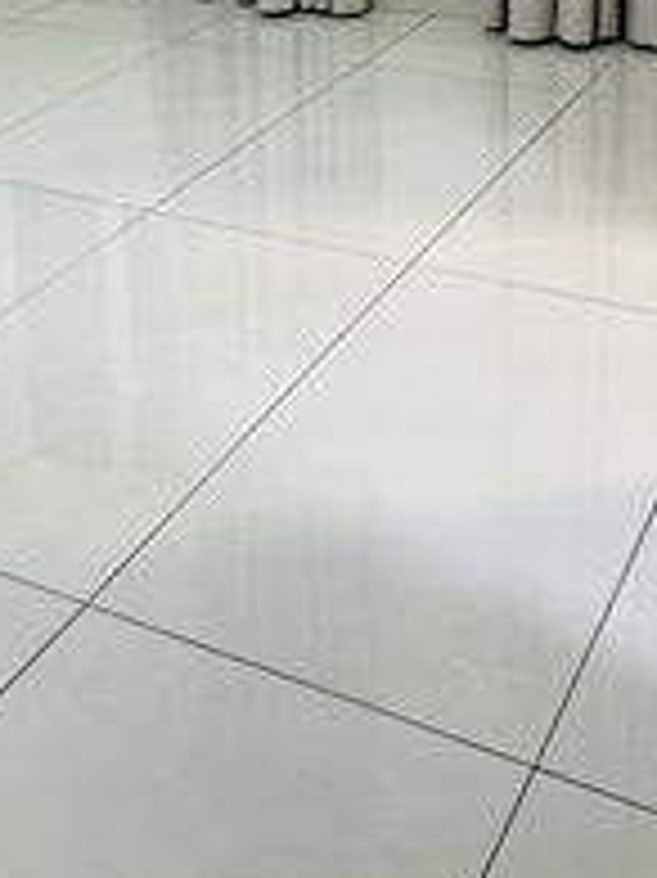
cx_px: 97
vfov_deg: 29.1
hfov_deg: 23.5
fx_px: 1545
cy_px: -47
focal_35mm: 61
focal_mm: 5.7
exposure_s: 1/100
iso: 125
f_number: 1.5
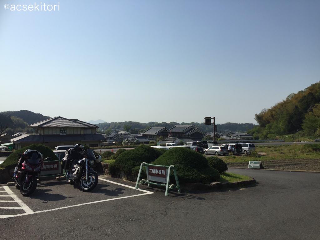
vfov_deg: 48.2
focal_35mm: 29
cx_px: 160
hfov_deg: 61.7
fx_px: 268
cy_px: 120
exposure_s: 1/3968
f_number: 2.2
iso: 32
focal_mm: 4.15
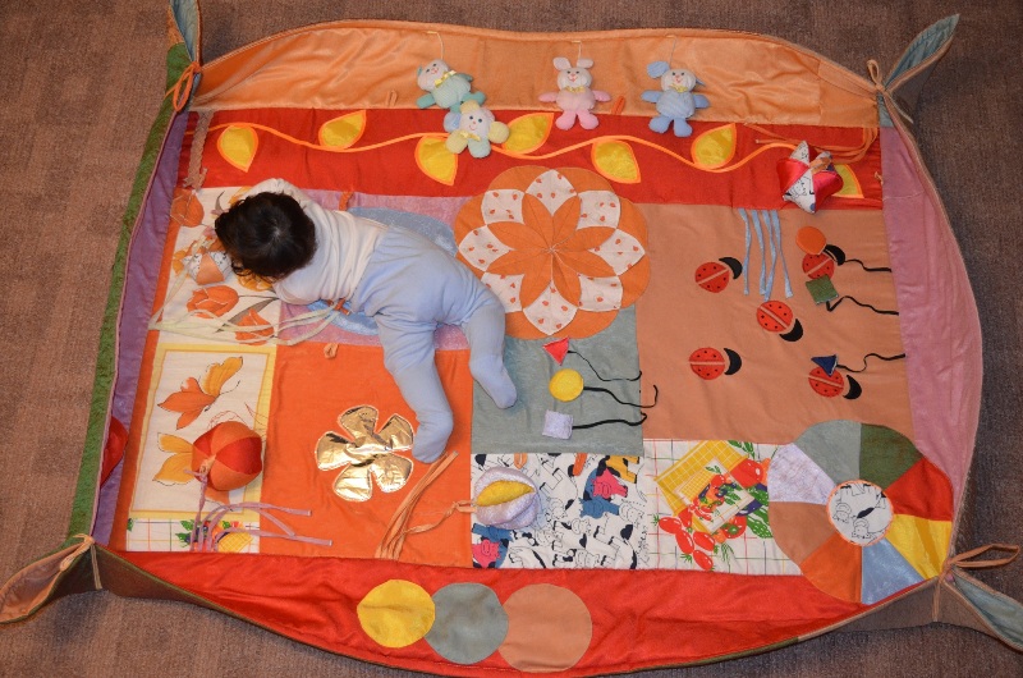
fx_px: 1106
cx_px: 512
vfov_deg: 34.1
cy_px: 339
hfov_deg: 49.6
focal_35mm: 39
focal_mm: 26
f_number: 4.2
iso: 1800
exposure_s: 1/60
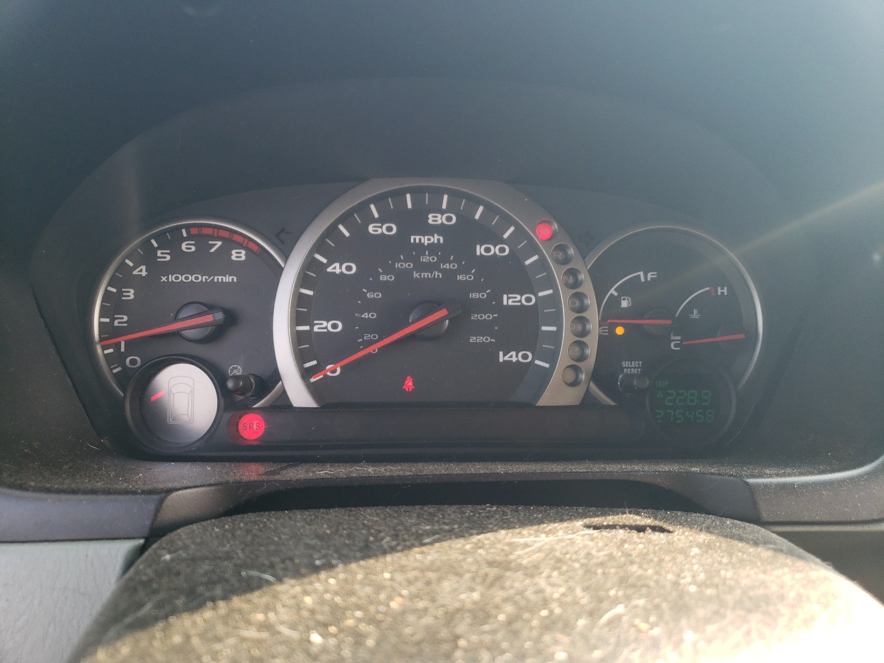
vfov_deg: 53.1
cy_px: 332
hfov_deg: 67.3
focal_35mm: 26
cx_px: 442
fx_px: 664
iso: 50
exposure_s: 1/135
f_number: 1.5
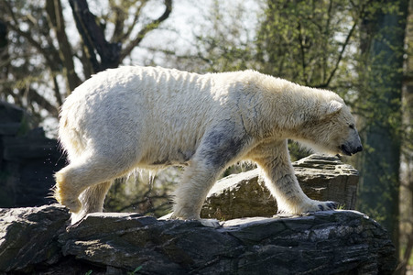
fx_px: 2293
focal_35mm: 200
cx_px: 206
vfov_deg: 6.9
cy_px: 138
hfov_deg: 10.3
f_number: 5
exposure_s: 1/1600
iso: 640
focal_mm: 200
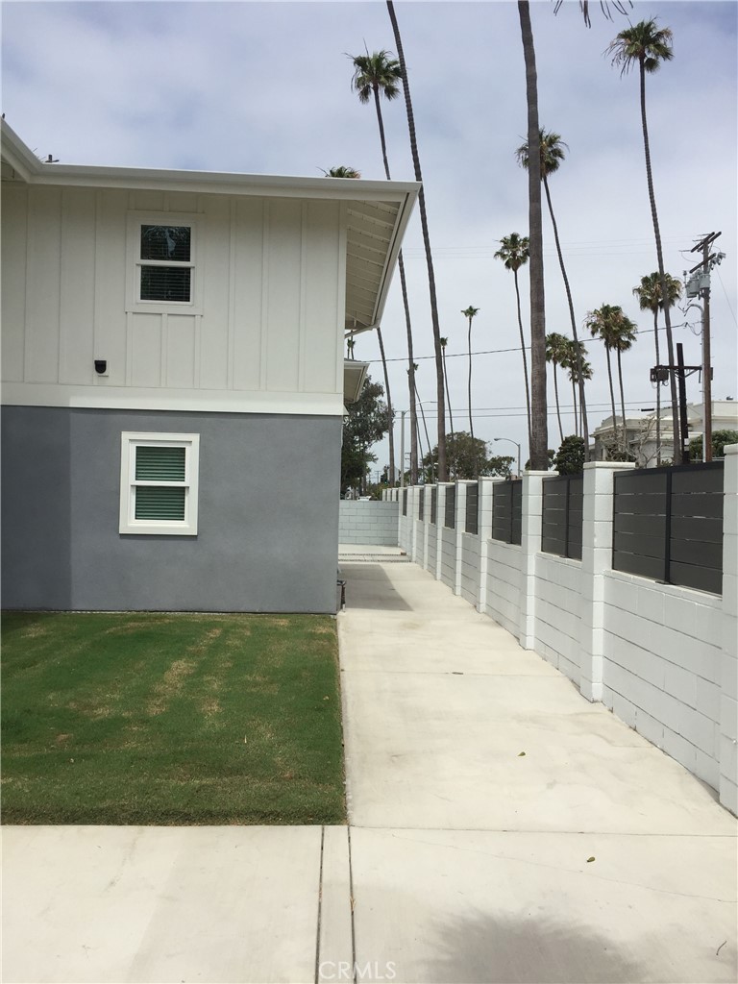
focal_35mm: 29
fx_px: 824
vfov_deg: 61.7
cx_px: 369
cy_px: 492
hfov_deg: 48.2
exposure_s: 1/3968
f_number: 2.2
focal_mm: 4.15
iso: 32
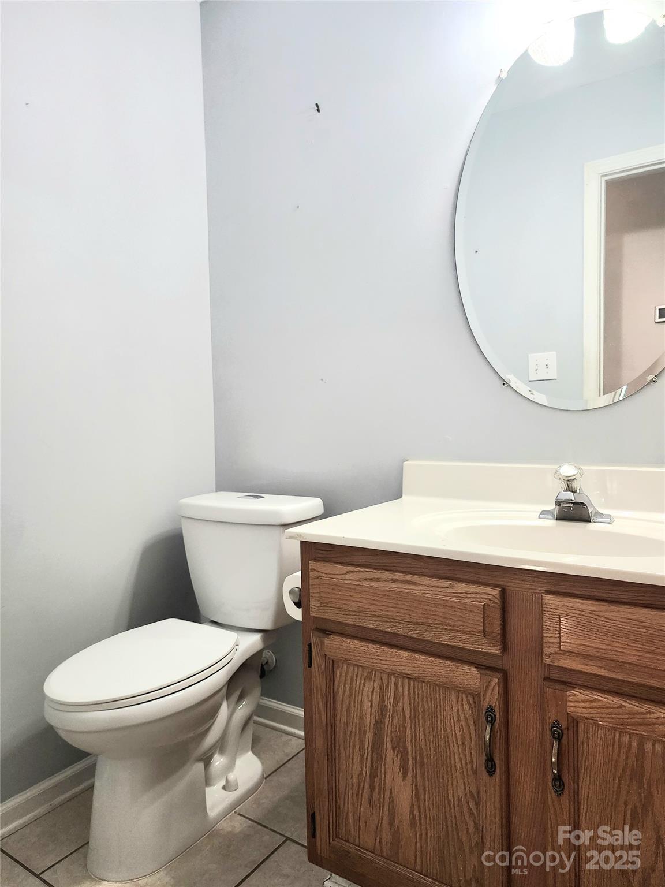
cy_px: 444
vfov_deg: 73.9
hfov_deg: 58.9
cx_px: 332
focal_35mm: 23
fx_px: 589
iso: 250
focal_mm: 6.4
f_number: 1.8
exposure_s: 1/120
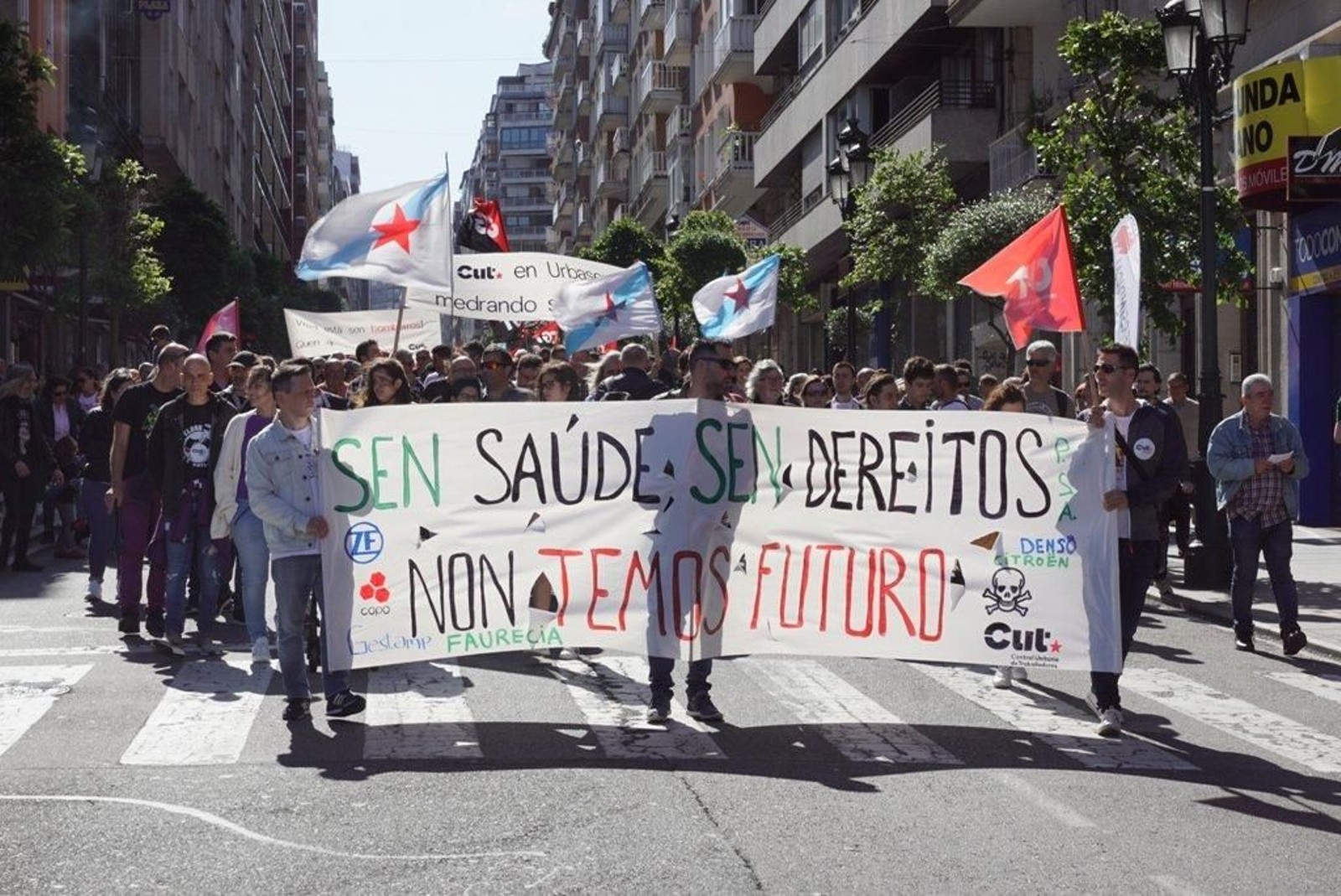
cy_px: 448
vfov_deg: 18.2
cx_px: 670
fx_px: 2795
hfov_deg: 27.0
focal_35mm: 75
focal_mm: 50
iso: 100
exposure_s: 1/125
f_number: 11
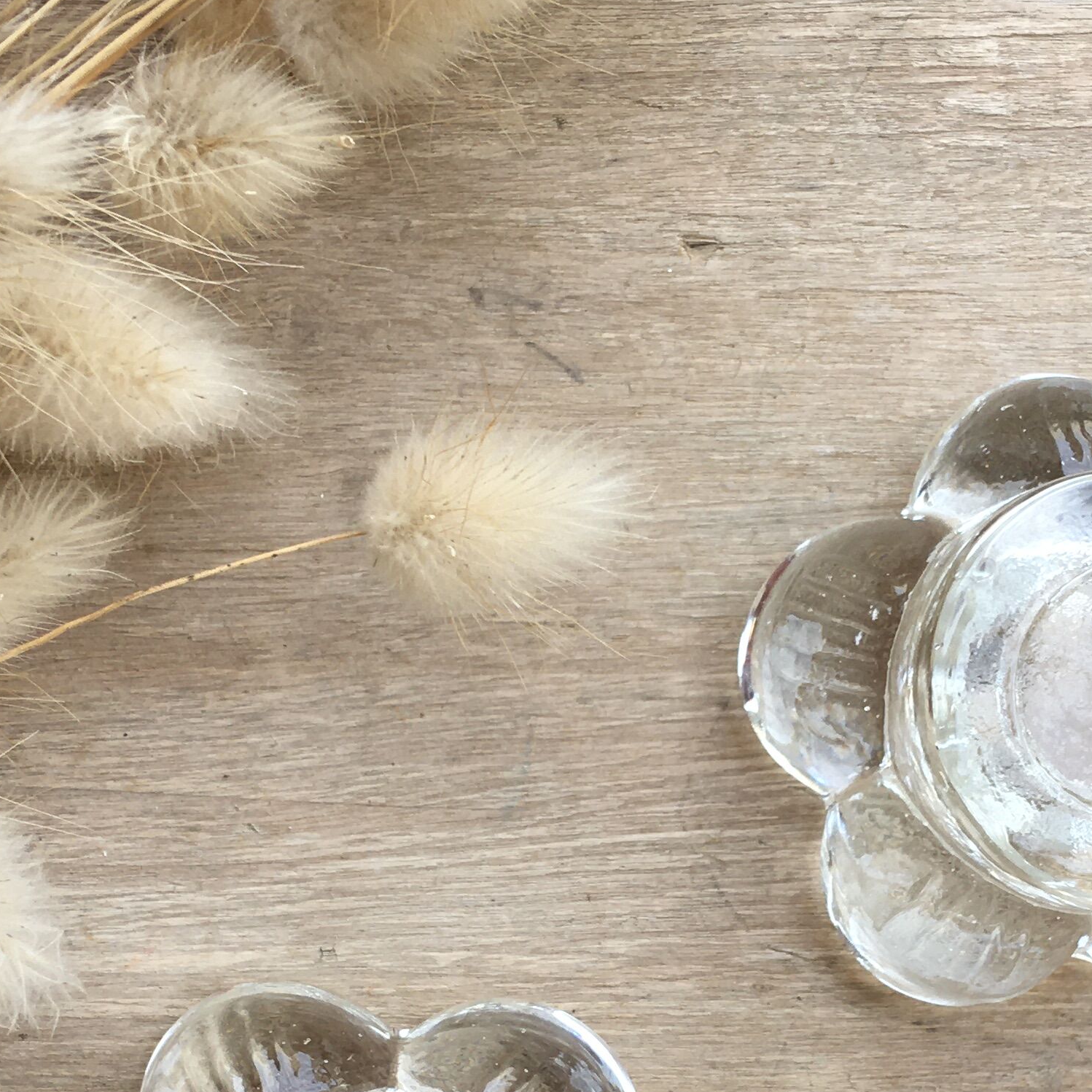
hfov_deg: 25.0
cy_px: 864
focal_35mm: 69
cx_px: 597
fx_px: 2463
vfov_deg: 24.6
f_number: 2.2
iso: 25
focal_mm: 4.15
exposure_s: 1/144
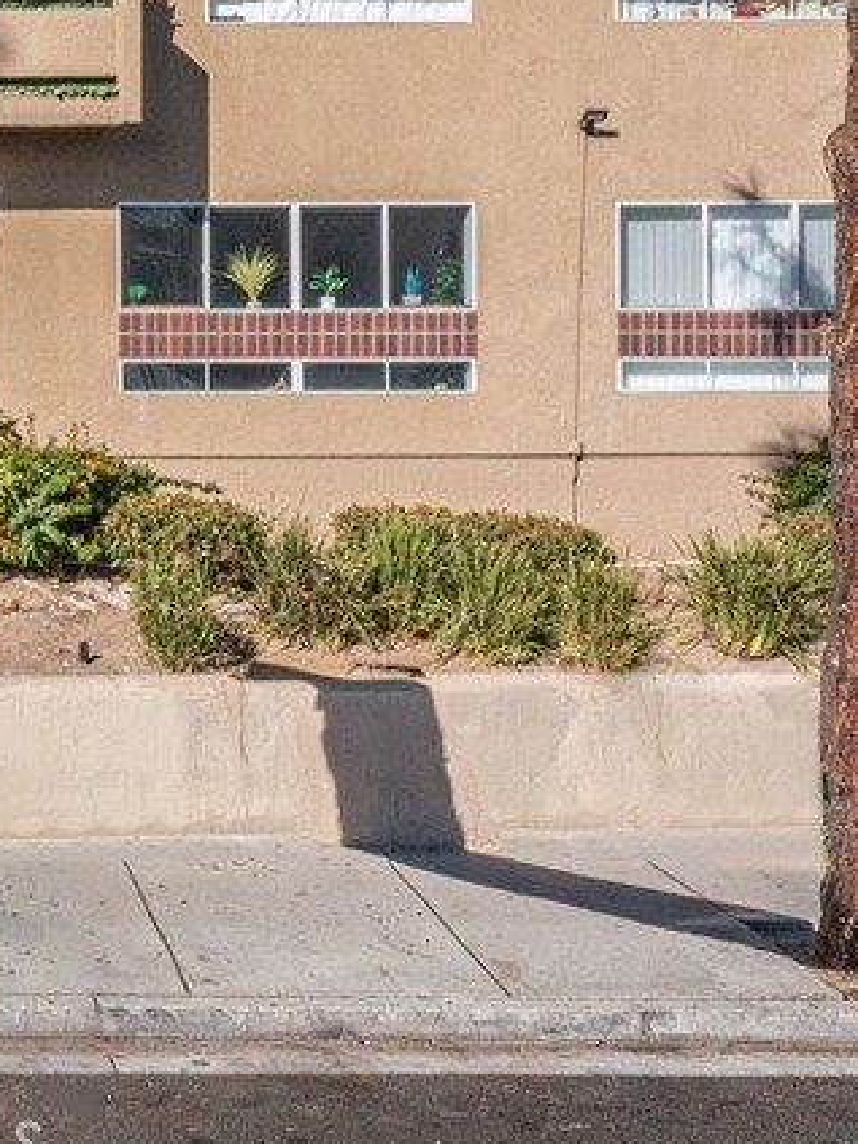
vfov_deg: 29.3
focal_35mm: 65
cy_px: 264
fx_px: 2148
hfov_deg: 19.4
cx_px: -461
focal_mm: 10.26
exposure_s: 1/500
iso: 100
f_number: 8
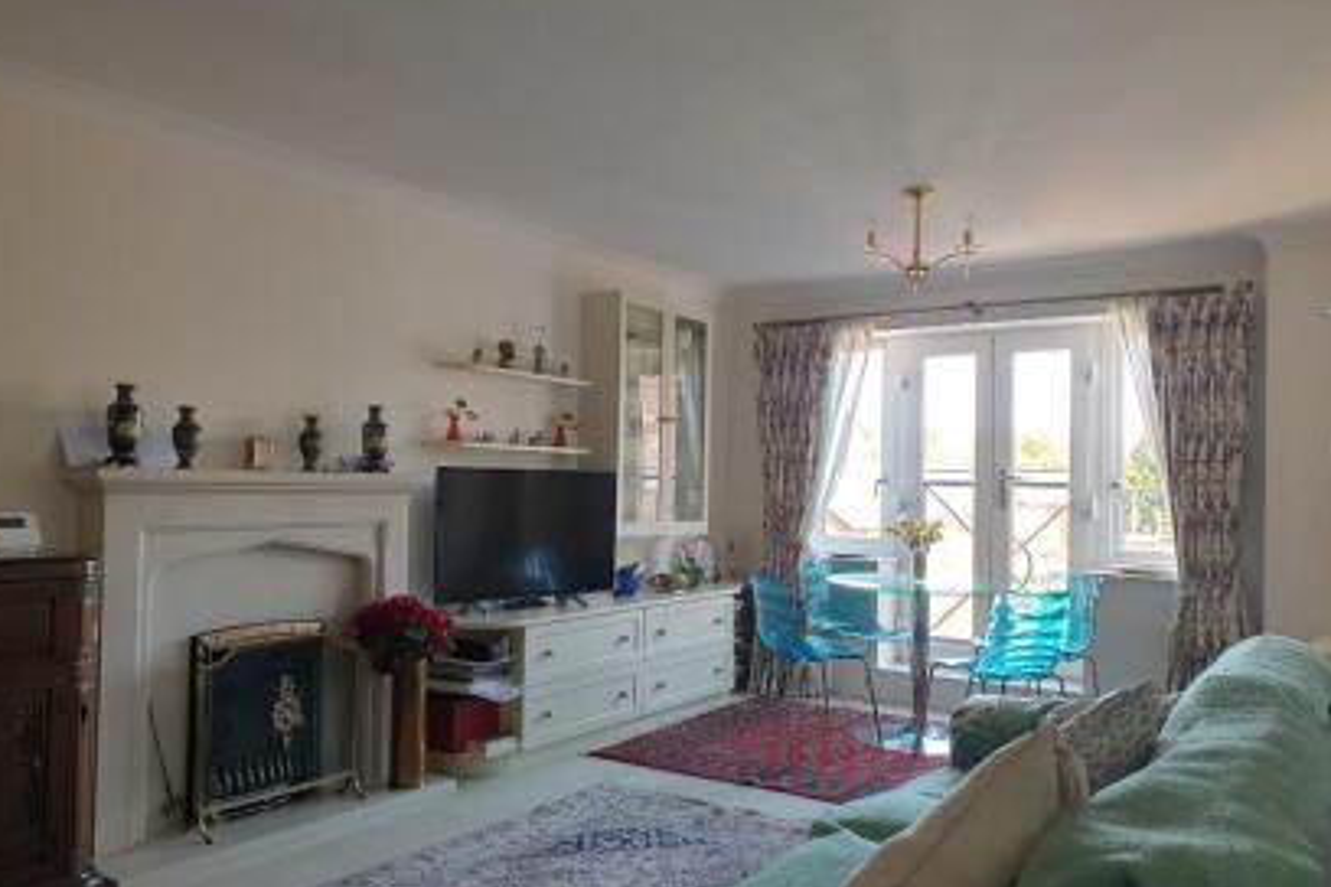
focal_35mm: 28
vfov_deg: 46.4
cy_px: 474
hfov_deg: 65.5
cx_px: 667
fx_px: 1035
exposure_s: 1/50
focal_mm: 4.3
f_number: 2.4
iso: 125
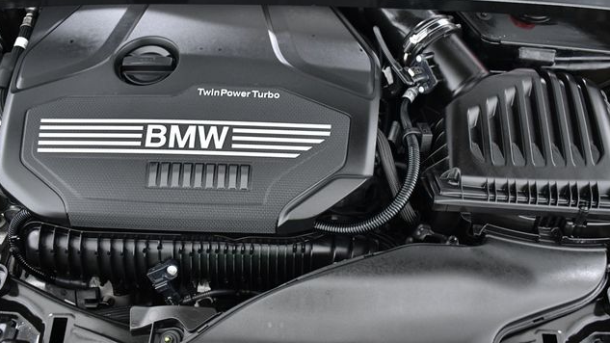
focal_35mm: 36
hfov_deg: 55.3
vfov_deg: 32.7
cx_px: 304
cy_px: 140
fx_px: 582
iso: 2500
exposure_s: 1/80
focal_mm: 23
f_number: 4.5
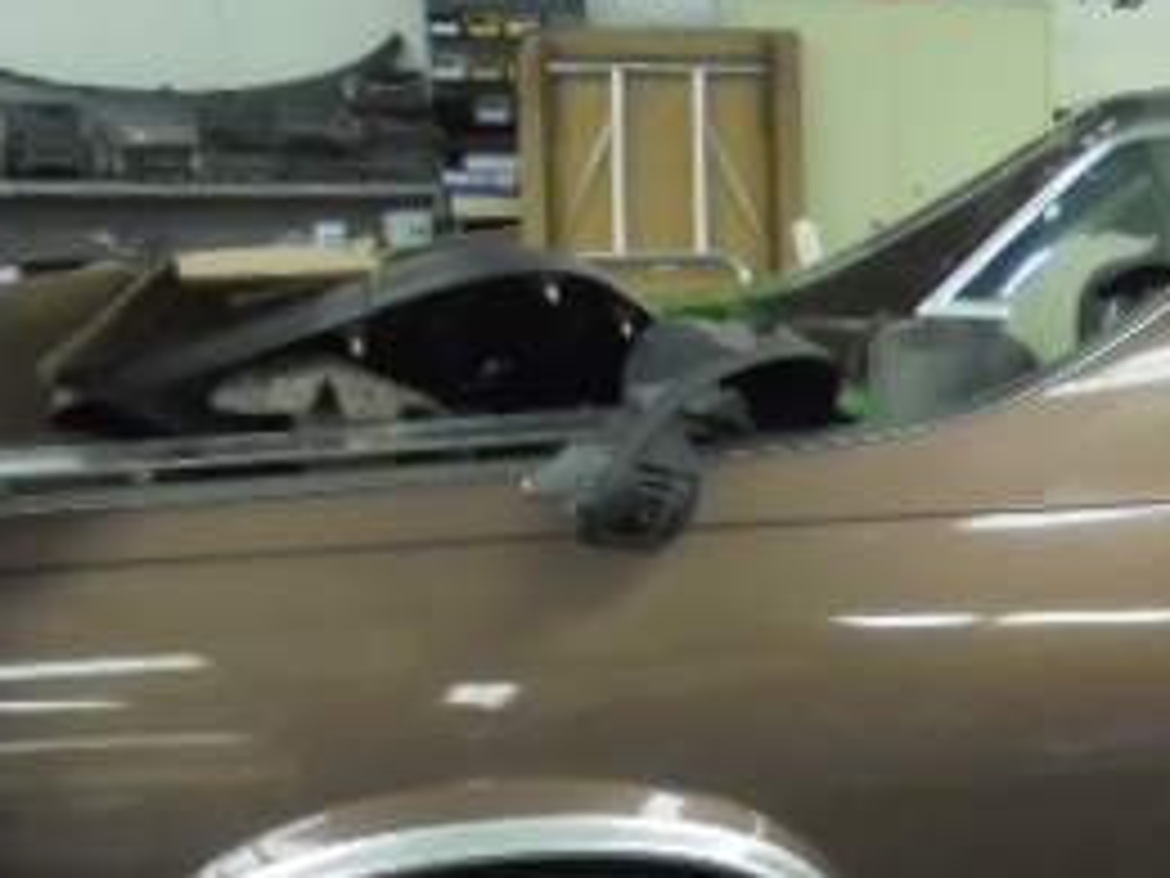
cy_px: 702
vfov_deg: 22.6
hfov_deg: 27.3
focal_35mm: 64
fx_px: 2163
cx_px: 1332
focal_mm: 4.6
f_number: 3.5
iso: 320
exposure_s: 1/30
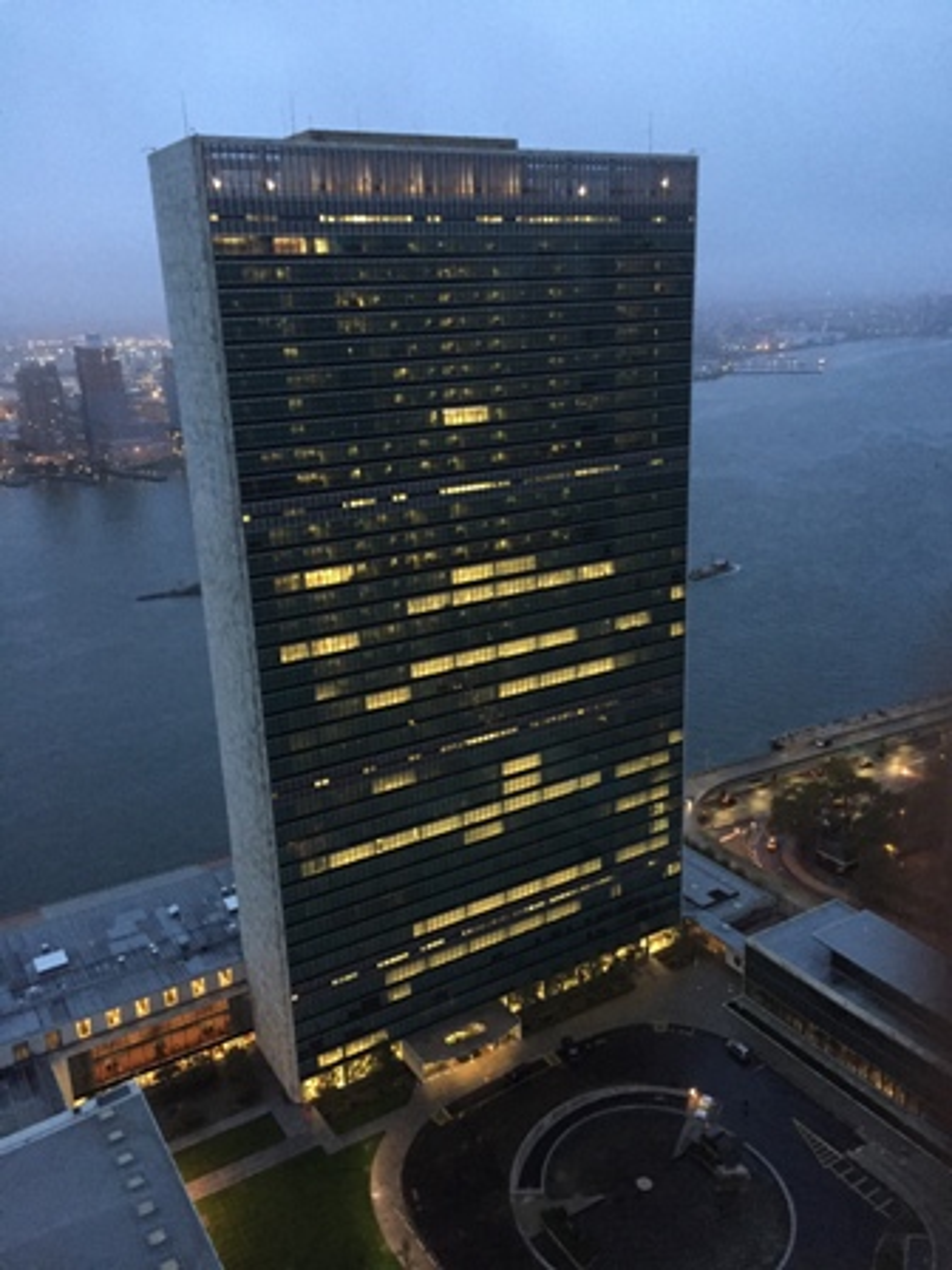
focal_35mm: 29
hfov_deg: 48.2
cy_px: 635
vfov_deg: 61.7
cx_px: 476
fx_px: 1063
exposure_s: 1/15
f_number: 2.2
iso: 250
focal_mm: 4.15
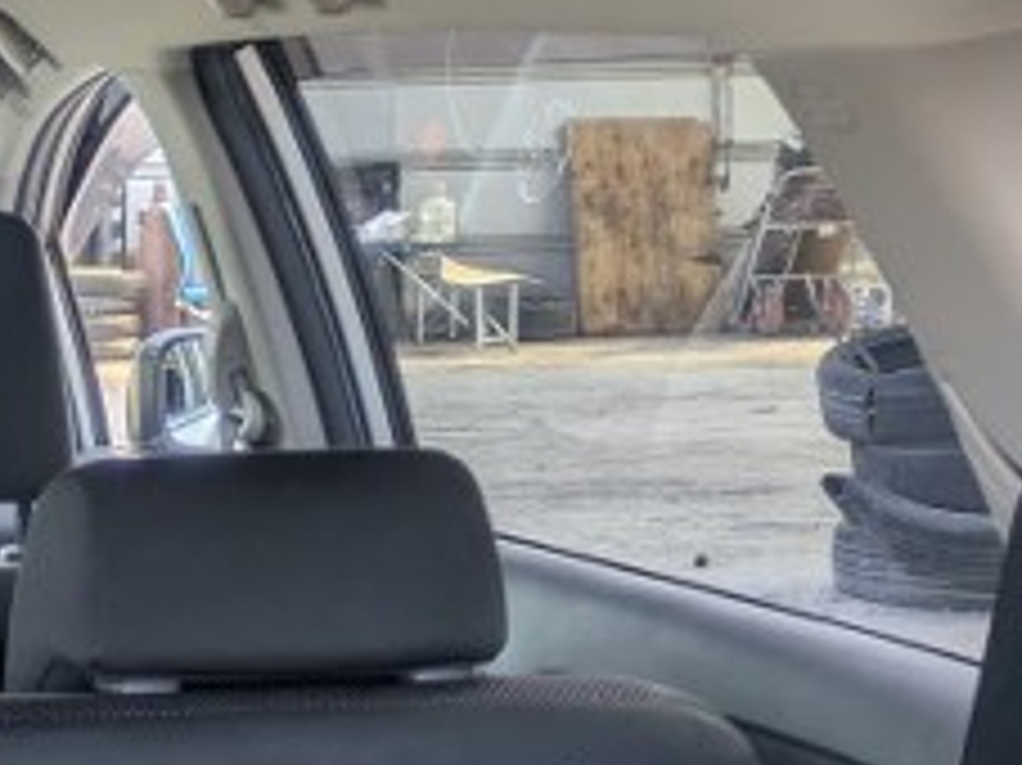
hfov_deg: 20.2
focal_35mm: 88
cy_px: 513
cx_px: -349
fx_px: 2597
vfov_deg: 16.7
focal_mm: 5.43
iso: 55
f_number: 1.89
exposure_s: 1/211
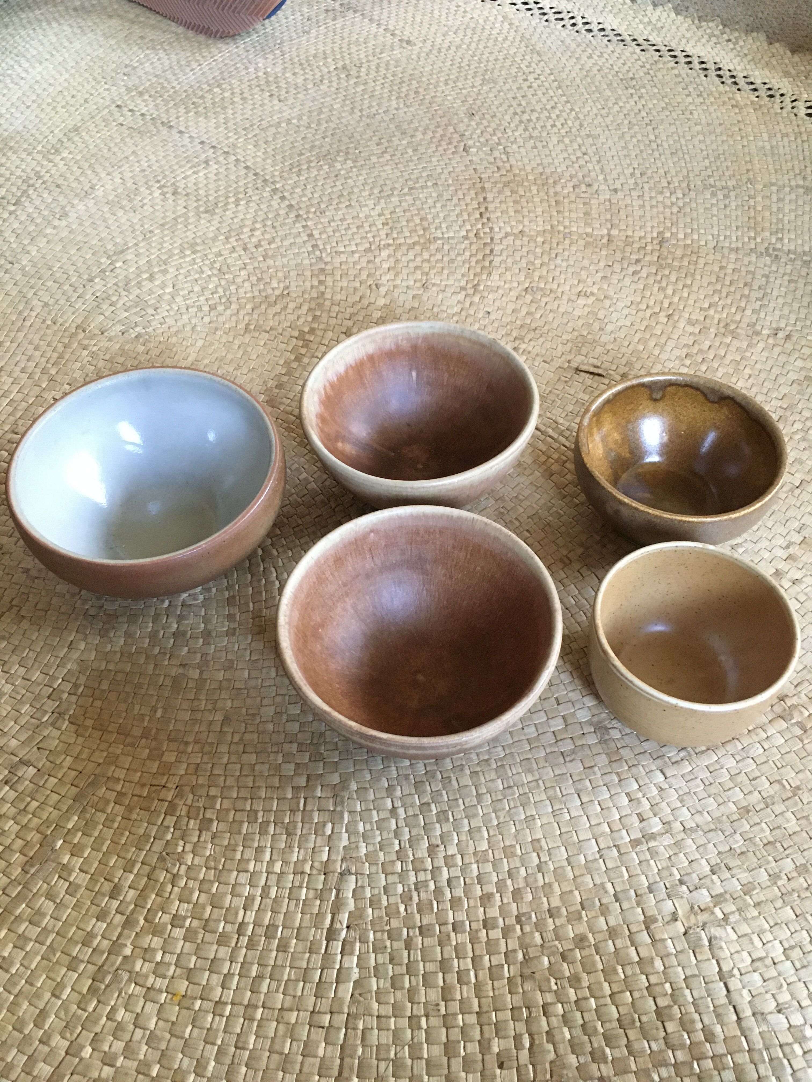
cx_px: 406
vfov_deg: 61.7
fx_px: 907
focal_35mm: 29
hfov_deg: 48.2
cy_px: 541
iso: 200
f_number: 2.2
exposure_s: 1/25
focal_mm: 4.15
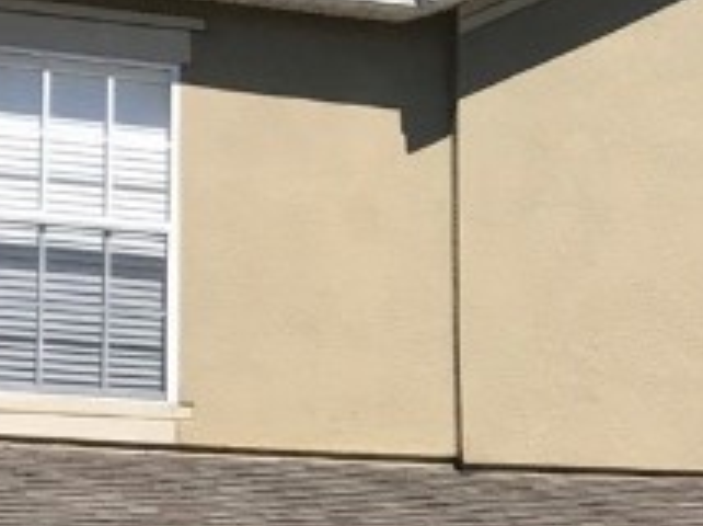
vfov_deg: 11.0
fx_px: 2718
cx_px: 683
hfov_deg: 14.5
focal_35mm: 134
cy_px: 516
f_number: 1.8
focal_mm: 3.99
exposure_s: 1/4000
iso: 20
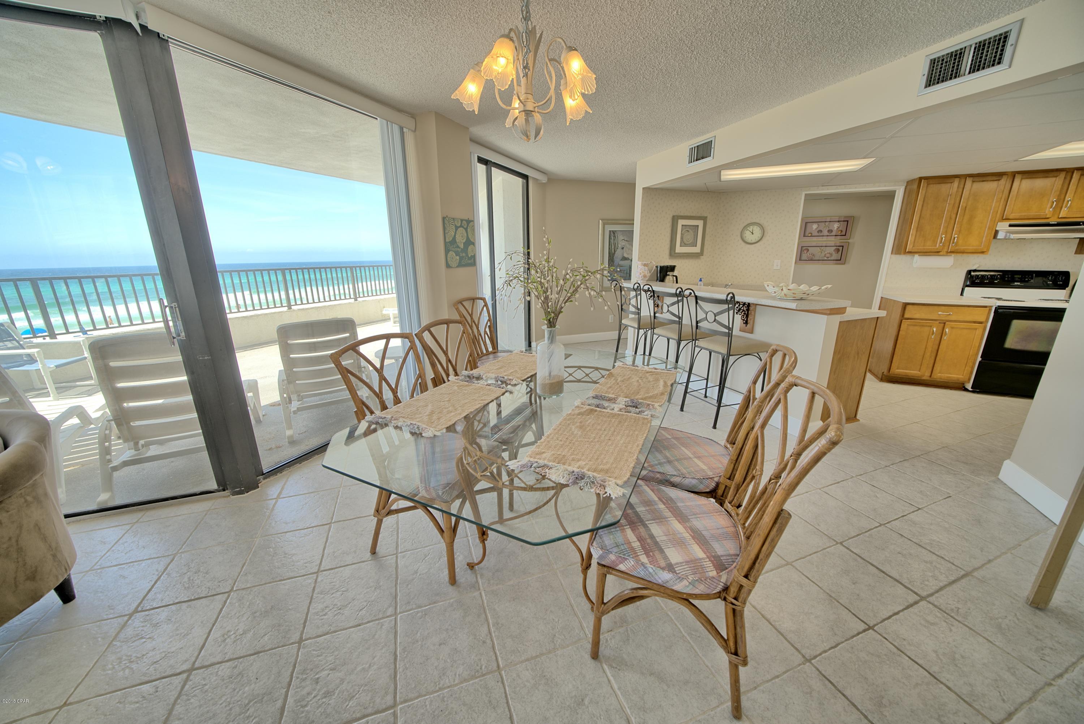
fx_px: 361
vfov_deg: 90.0
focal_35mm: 12
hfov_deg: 112.6
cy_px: 362
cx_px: 542
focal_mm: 12
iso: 100
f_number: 6.7
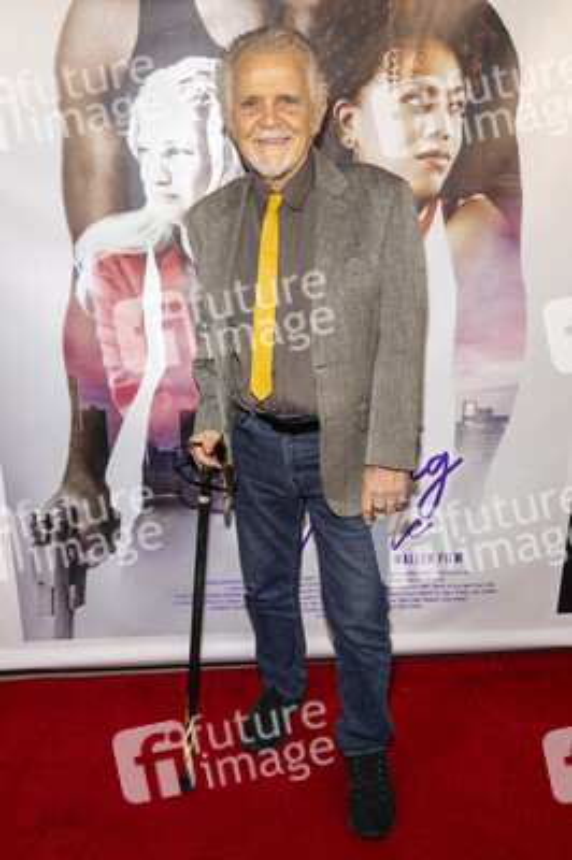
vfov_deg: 62.0
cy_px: 430
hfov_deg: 43.5
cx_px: 286
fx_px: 716
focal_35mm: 30
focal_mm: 30
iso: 400
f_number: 5.6
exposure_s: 1/200
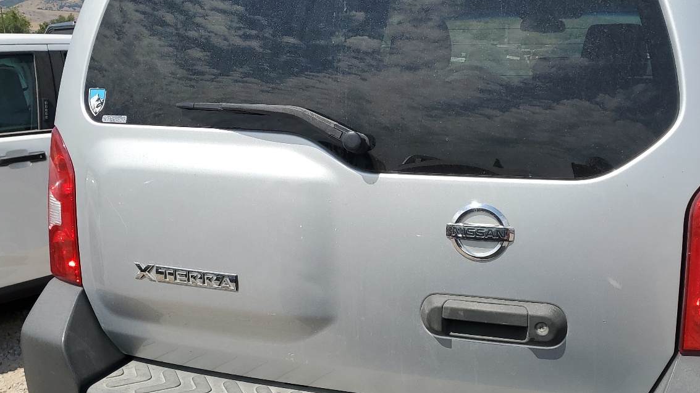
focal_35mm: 40
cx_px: 410
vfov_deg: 29.6
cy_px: 232
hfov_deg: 50.2
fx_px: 742
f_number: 1.5
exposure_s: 1/5000
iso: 50
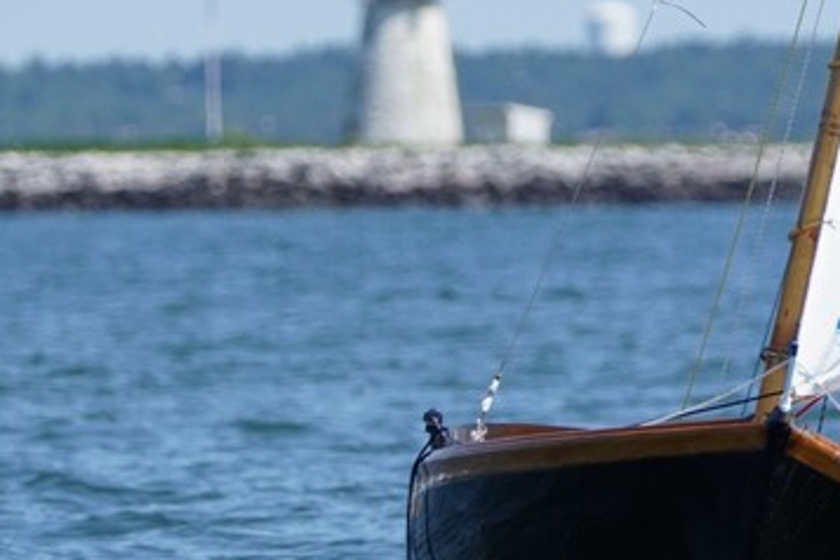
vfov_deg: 1.2
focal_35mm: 1125
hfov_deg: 1.8
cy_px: 469
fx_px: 26251
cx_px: 638
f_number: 5.6
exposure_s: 1/2000
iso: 400
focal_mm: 335
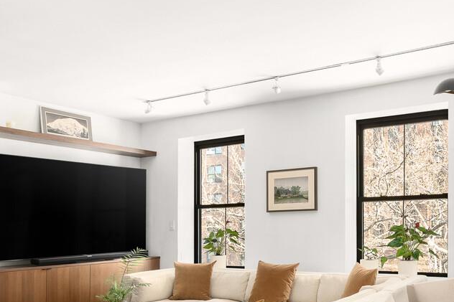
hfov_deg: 49.4
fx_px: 479
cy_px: 223
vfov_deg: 34.4
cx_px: 320
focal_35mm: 38
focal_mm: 16
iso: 400
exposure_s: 1/2
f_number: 11
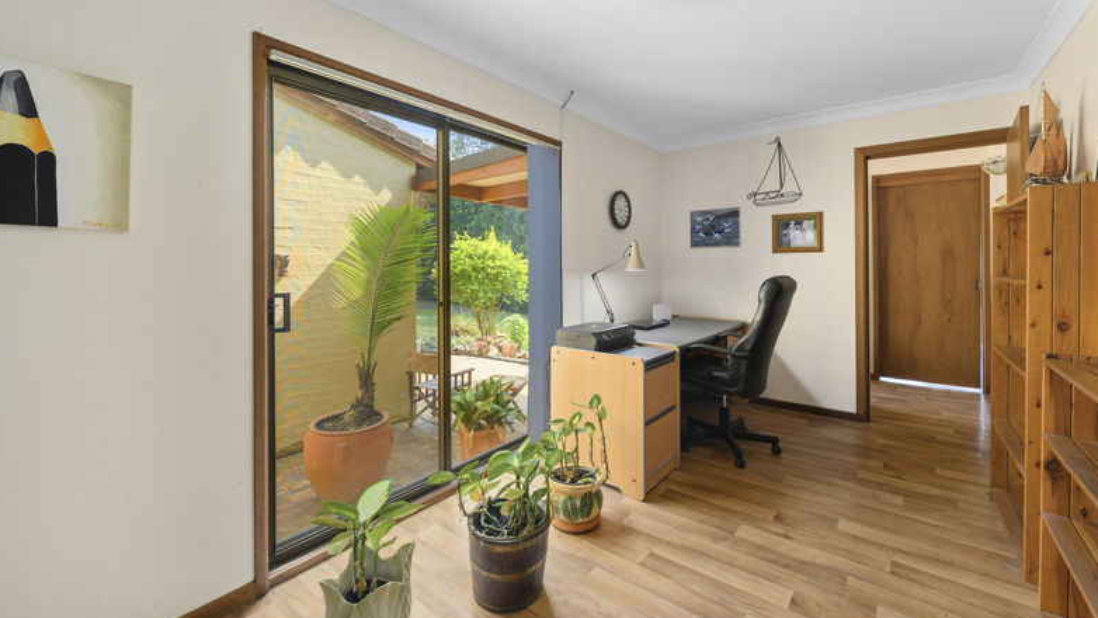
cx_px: 557
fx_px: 437
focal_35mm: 15
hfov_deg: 103.0
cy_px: 271
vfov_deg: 70.3
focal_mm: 14
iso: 200
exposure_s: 1/10
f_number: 7.1
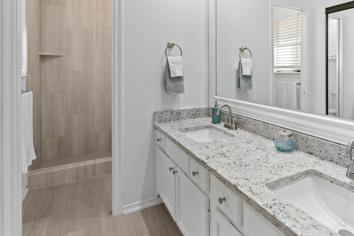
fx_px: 226
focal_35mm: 23
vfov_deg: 53.6
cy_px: 73
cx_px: 227
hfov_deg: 74.4
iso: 320
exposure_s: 1/10
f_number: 7.1
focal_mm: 16
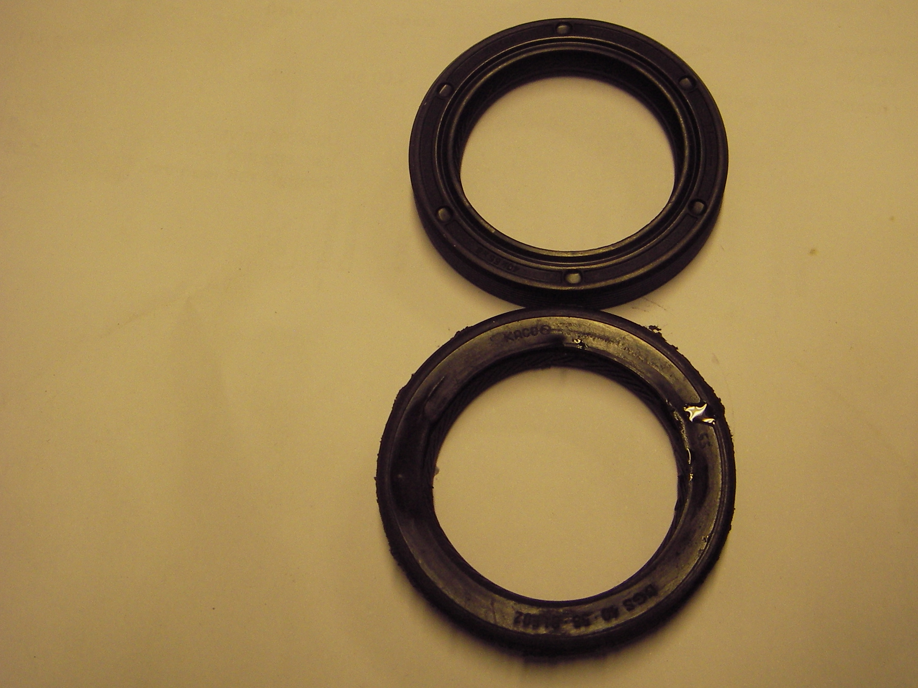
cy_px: 311
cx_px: 527
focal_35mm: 45
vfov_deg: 32.2
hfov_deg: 42.0
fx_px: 1193
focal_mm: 6.3
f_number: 3.3
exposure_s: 1/30
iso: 80
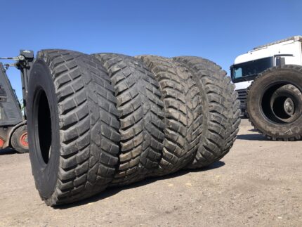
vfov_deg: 49.8
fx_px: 244
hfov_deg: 63.4
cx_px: 151
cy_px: 114
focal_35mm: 28
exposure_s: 1/1056
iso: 20
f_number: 1.8
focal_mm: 3.99
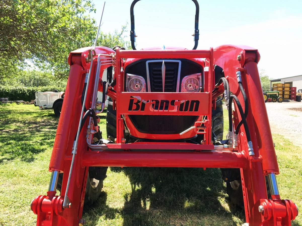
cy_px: 113
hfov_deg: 61.7
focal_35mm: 29
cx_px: 151
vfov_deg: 48.2
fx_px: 253
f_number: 2.2
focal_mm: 4.15
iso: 25
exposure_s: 1/458
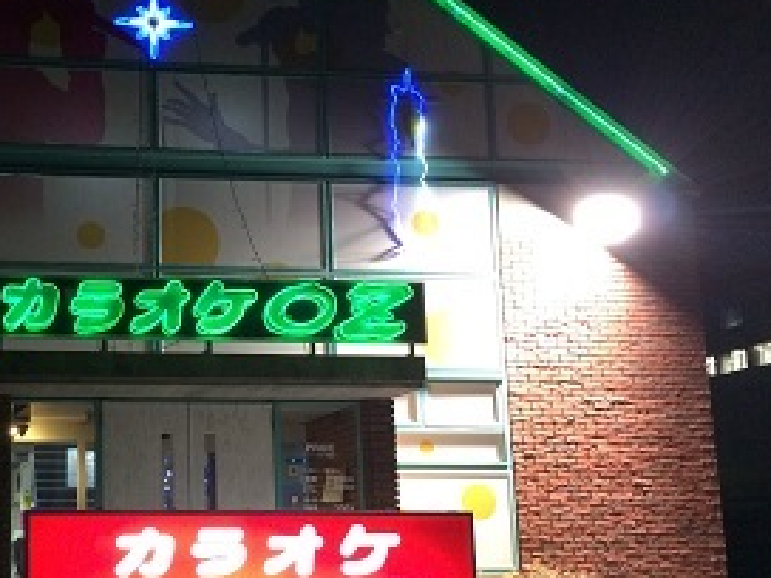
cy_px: 343
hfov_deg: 33.9
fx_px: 1203
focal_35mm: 54
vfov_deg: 27.0
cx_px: 102
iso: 320
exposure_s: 1/24
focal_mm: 4.12
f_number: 2.2
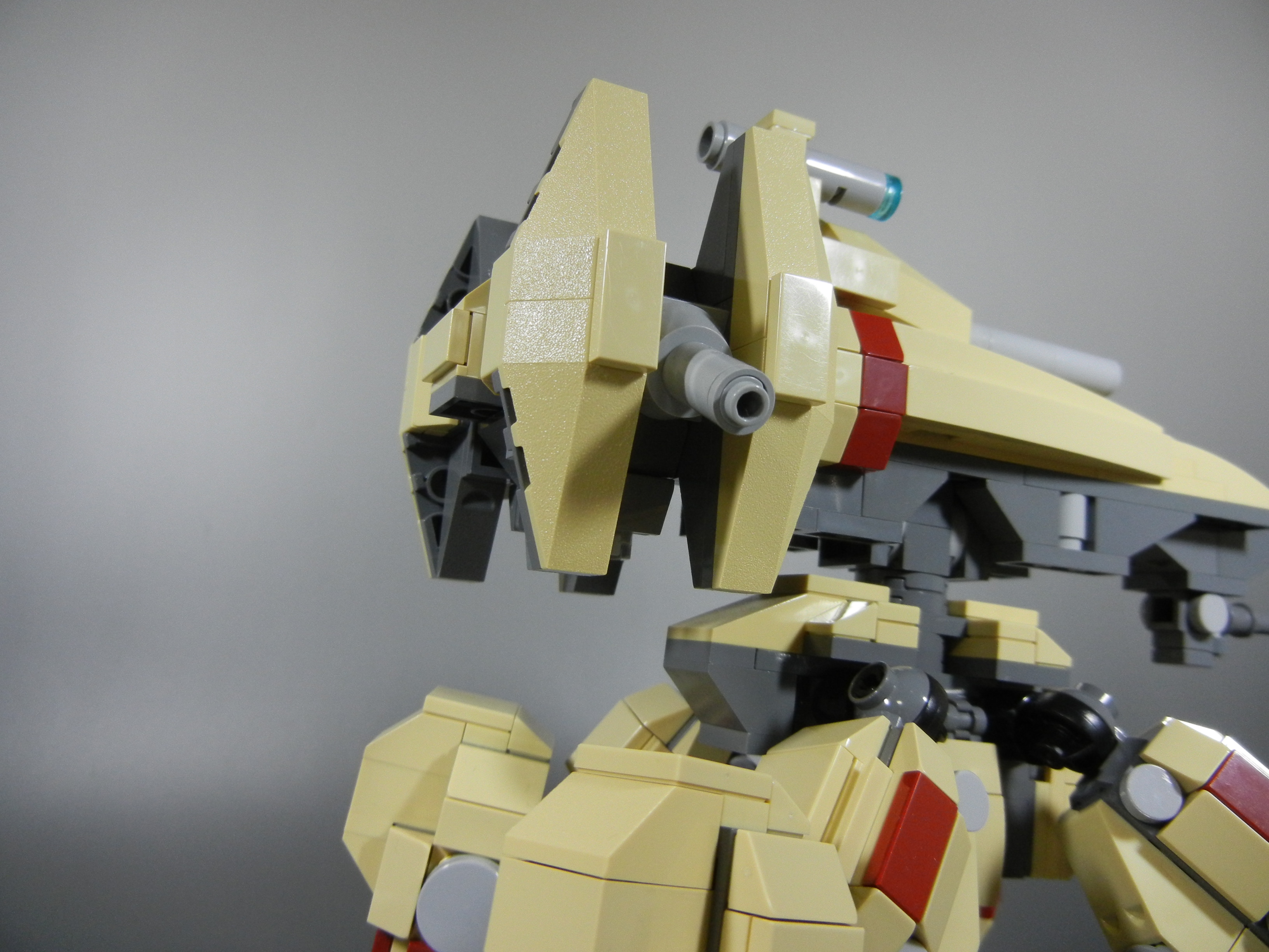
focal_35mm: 30
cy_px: 476
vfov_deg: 46.8
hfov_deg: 60.0
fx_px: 1100
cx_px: 634
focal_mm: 5.4
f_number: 3.5
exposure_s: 1/74.3
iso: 400
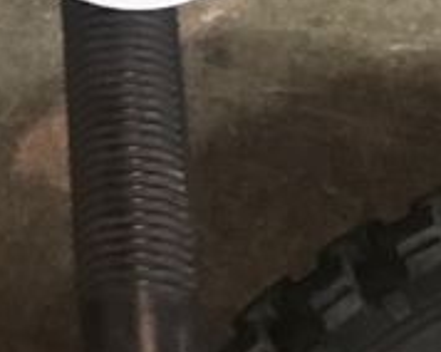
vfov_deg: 8.8
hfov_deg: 11.8
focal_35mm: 159
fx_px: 2073
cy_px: -511
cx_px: -139
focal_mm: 4.15
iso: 400
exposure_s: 1/15
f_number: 2.2
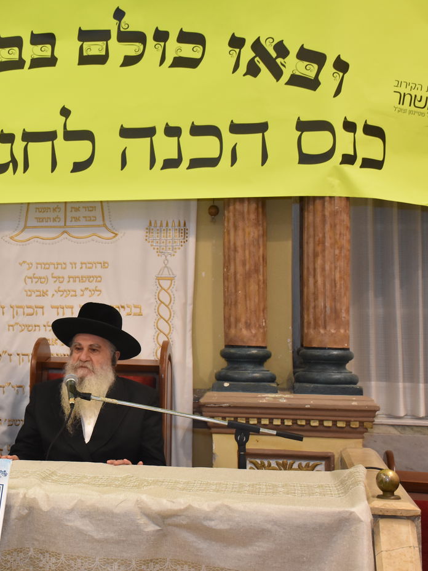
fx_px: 968
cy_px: 286
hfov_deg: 24.0
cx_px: 17
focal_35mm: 59
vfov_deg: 32.8
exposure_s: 1/100
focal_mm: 27
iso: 1600
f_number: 5.6
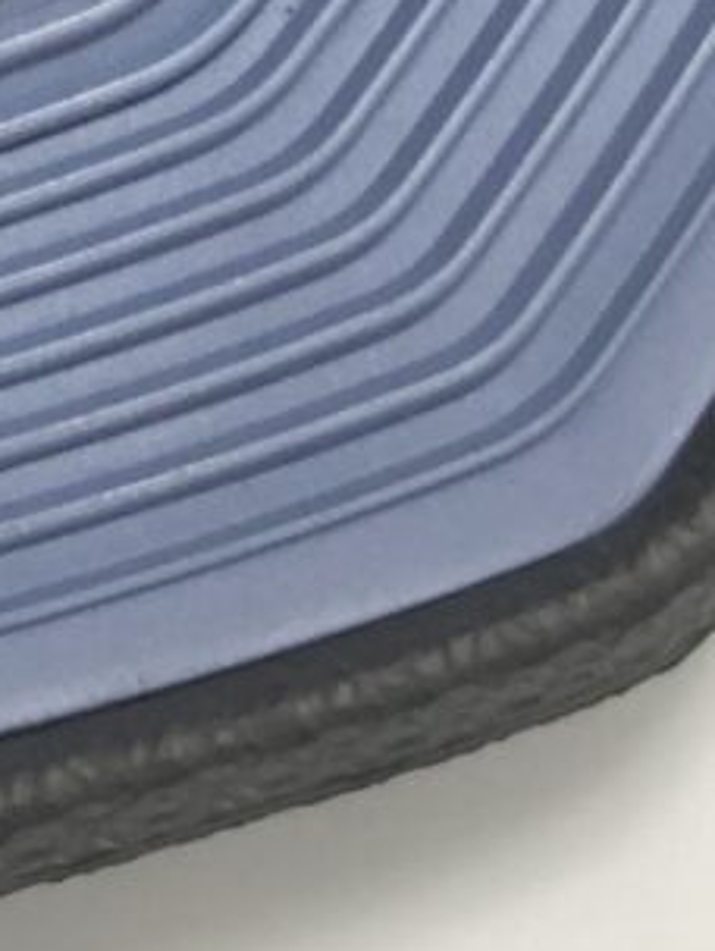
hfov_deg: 7.5
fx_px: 5194
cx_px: -866
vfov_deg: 9.6
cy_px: -1070
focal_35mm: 189
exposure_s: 1/15
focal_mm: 3.99
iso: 40
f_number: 1.8
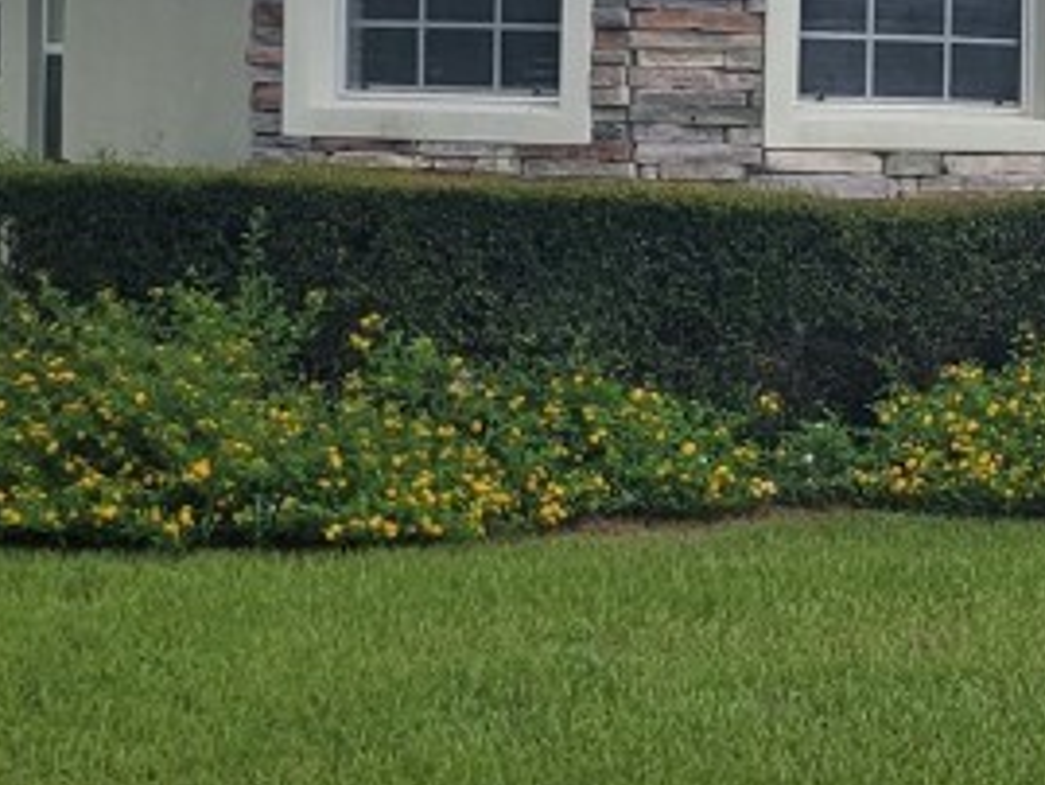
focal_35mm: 99
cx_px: 1220
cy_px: 175
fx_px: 2990
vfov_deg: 14.9
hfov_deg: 18.8
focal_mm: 5.4
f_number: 1.8
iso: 40
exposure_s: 1/703
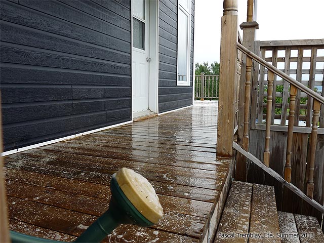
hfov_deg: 65.3
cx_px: 162
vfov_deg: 51.4
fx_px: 253
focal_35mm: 27
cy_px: 122
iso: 100
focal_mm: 4.8
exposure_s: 1/200
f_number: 4.5
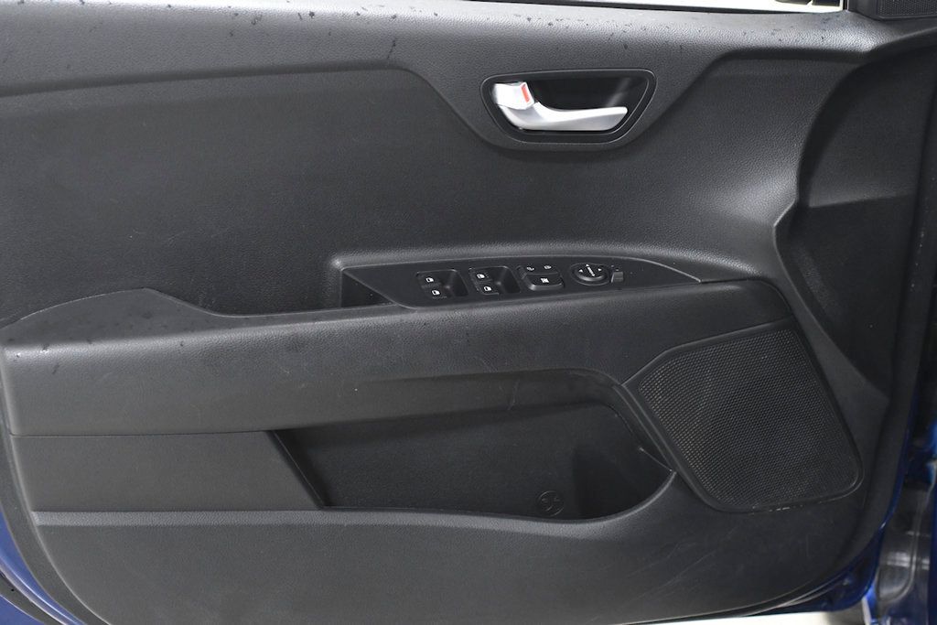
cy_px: 312
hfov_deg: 29.2
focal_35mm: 69
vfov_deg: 19.7
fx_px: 1796
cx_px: 468
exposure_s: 1/200
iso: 2500
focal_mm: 46
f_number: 3.5
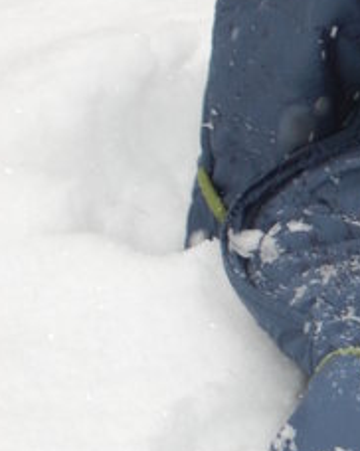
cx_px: 650
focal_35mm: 348
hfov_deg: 4.4
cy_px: 224
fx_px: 4642
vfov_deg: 5.6
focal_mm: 55
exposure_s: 1/320
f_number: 5.6
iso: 400
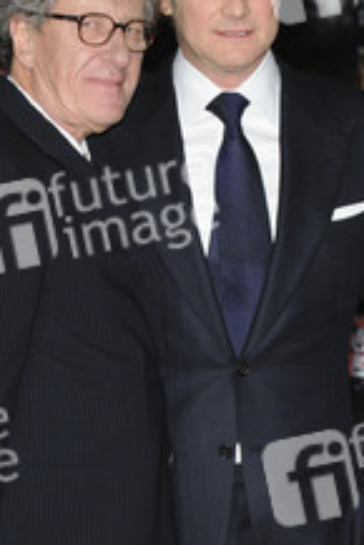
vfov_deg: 9.3
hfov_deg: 6.2
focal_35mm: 221
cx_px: 164
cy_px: 342
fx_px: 3346
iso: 500
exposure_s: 1/125
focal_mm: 80
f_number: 4.5
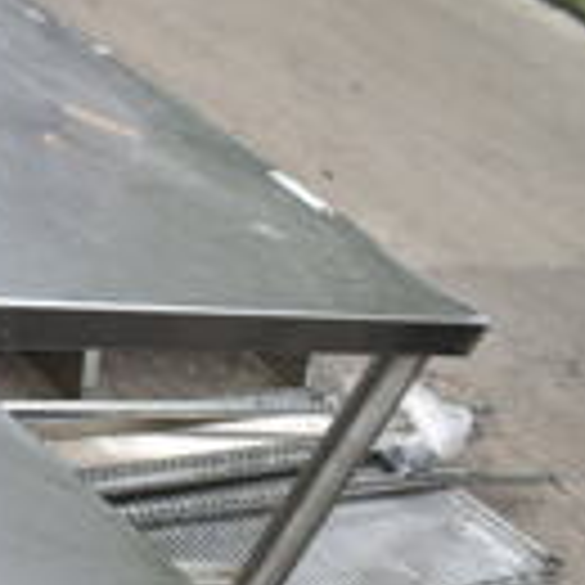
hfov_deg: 13.8
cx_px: -562
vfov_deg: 16.1
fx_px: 2065
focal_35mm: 108
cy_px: 333
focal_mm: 18
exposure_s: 1/125
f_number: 5.6
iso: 100
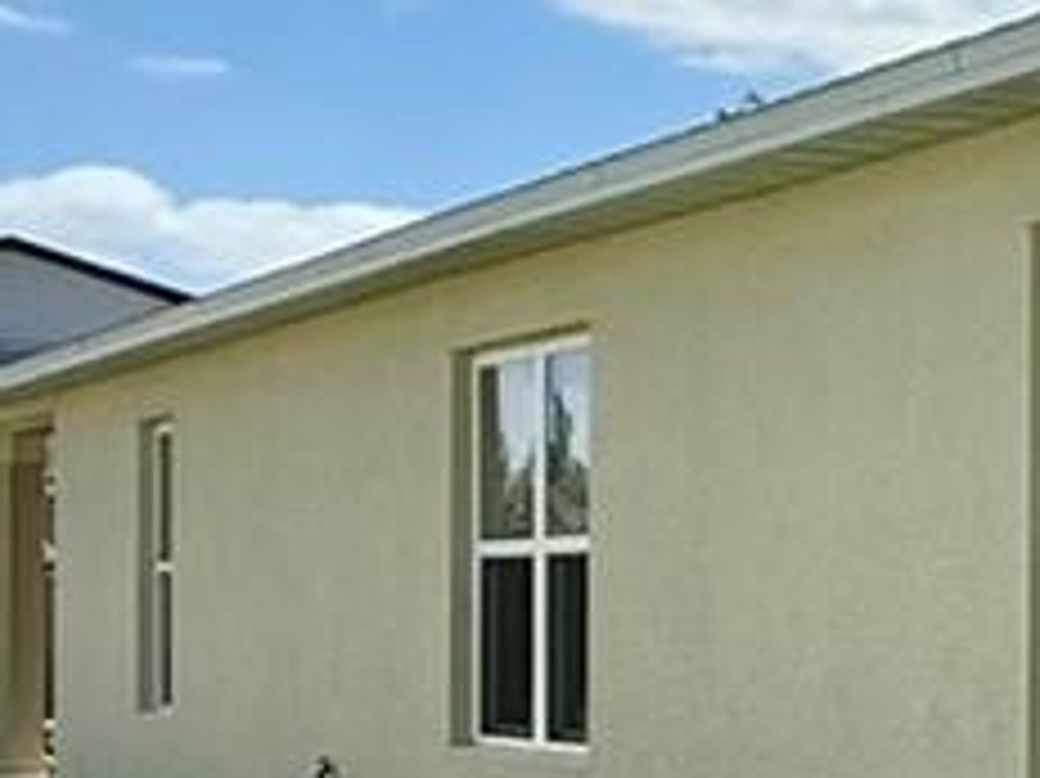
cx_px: 2593
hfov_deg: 13.6
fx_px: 2913
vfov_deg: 15.1
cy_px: 612
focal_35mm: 97
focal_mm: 2.22
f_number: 2.2
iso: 64
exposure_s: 1/2320
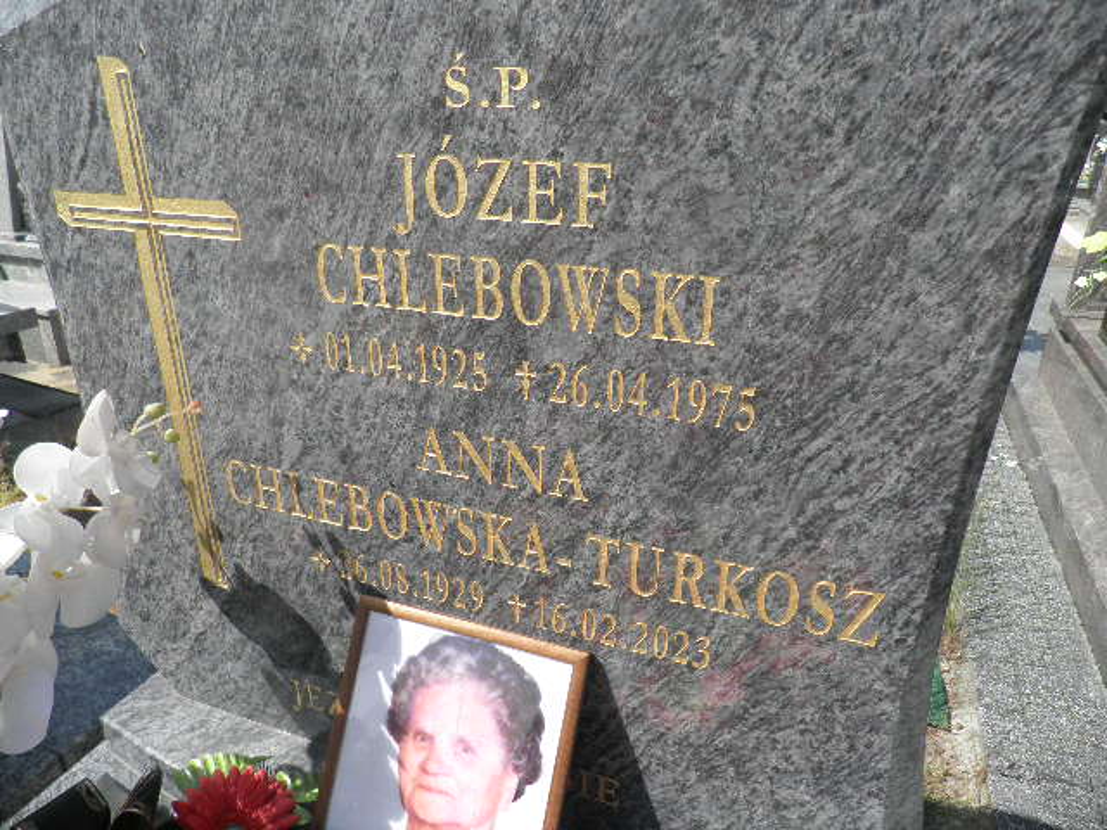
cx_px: 554
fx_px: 768
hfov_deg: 71.6
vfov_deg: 56.8
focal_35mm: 24
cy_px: 415
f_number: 8.3
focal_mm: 4.3
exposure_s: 1/125
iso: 64
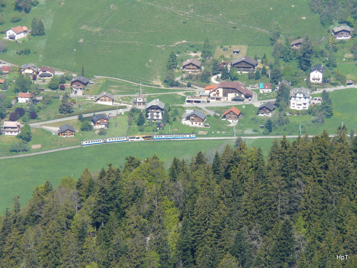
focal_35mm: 442
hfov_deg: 4.5
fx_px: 4558
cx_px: 178
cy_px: 134
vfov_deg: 3.4
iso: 100
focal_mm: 72.6
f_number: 5.6
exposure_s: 1/400
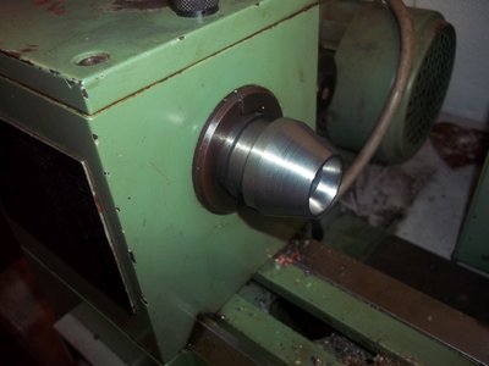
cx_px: 244
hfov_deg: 56.8
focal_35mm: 32
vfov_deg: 44.2
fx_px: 452
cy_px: 183
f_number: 2.9
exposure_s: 1/30
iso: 80
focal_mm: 5.7
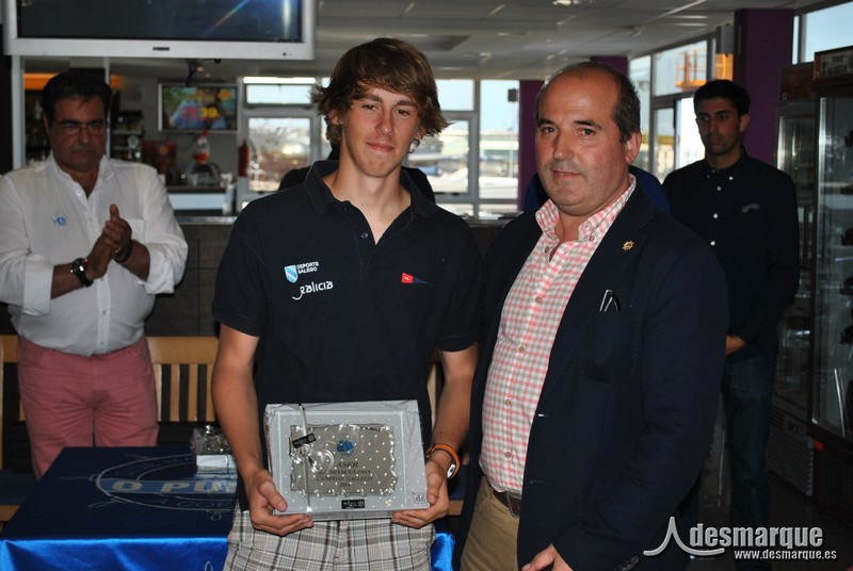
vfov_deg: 22.7
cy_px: 286
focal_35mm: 60
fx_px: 1424
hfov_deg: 33.4
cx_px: 426
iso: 100
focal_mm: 40
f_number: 5.3
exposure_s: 1/60
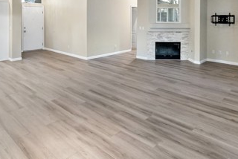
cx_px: 103
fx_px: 185
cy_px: 20
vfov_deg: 43.0
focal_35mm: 28
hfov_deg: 65.1
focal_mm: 14
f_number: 4
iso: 2500
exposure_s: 1/160
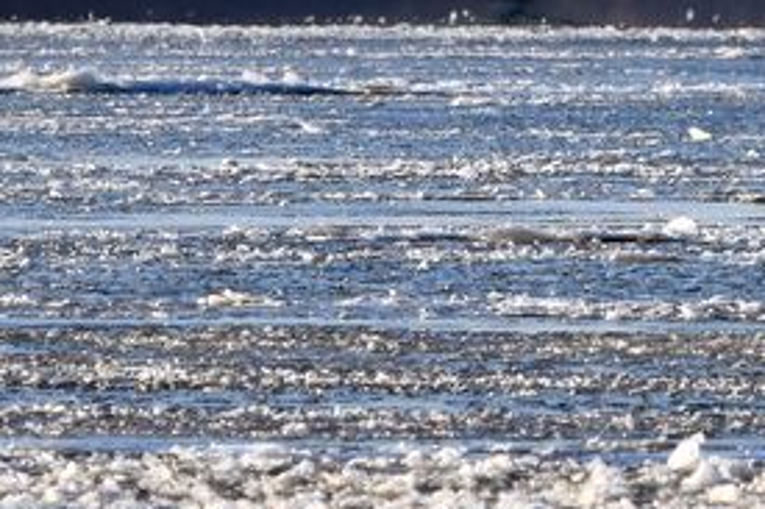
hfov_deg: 2.9
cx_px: 534
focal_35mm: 720
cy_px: 46
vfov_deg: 1.9
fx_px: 15300
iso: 320
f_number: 11
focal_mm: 165
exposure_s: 1/500
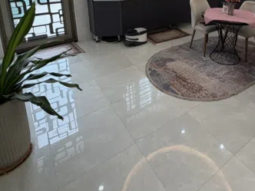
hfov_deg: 63.2
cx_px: 176
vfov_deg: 45.3
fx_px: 199
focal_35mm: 27
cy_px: 11
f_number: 2.2
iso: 100
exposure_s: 1/100
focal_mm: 2.22
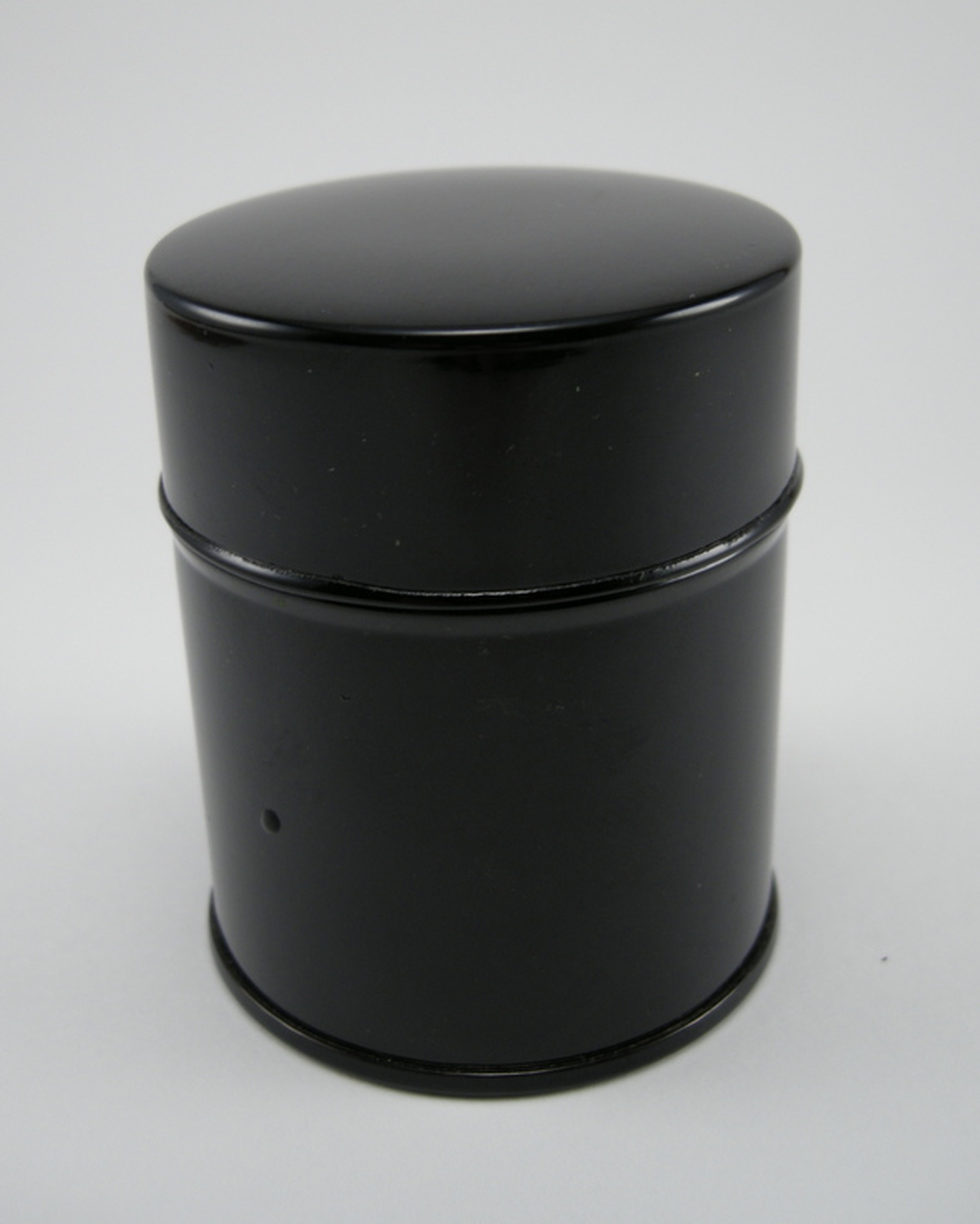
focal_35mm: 37
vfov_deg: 49.1
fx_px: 1341
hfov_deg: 40.2
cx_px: 492
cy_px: 627
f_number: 2.7
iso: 64
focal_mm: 7.5
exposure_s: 1/72.4
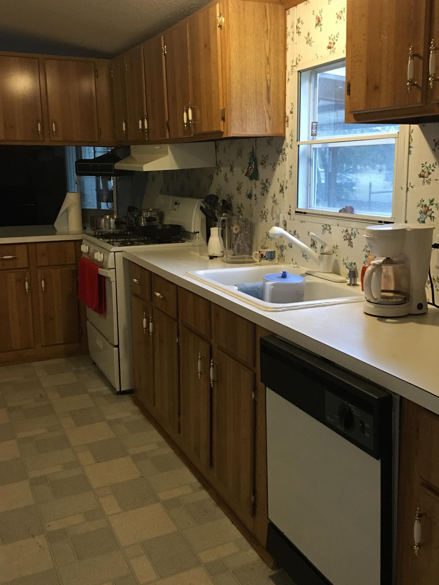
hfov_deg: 40.6
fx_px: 592
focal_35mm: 35
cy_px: 278
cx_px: 256
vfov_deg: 52.6
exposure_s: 1/15
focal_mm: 4.15
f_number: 2.2
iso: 100
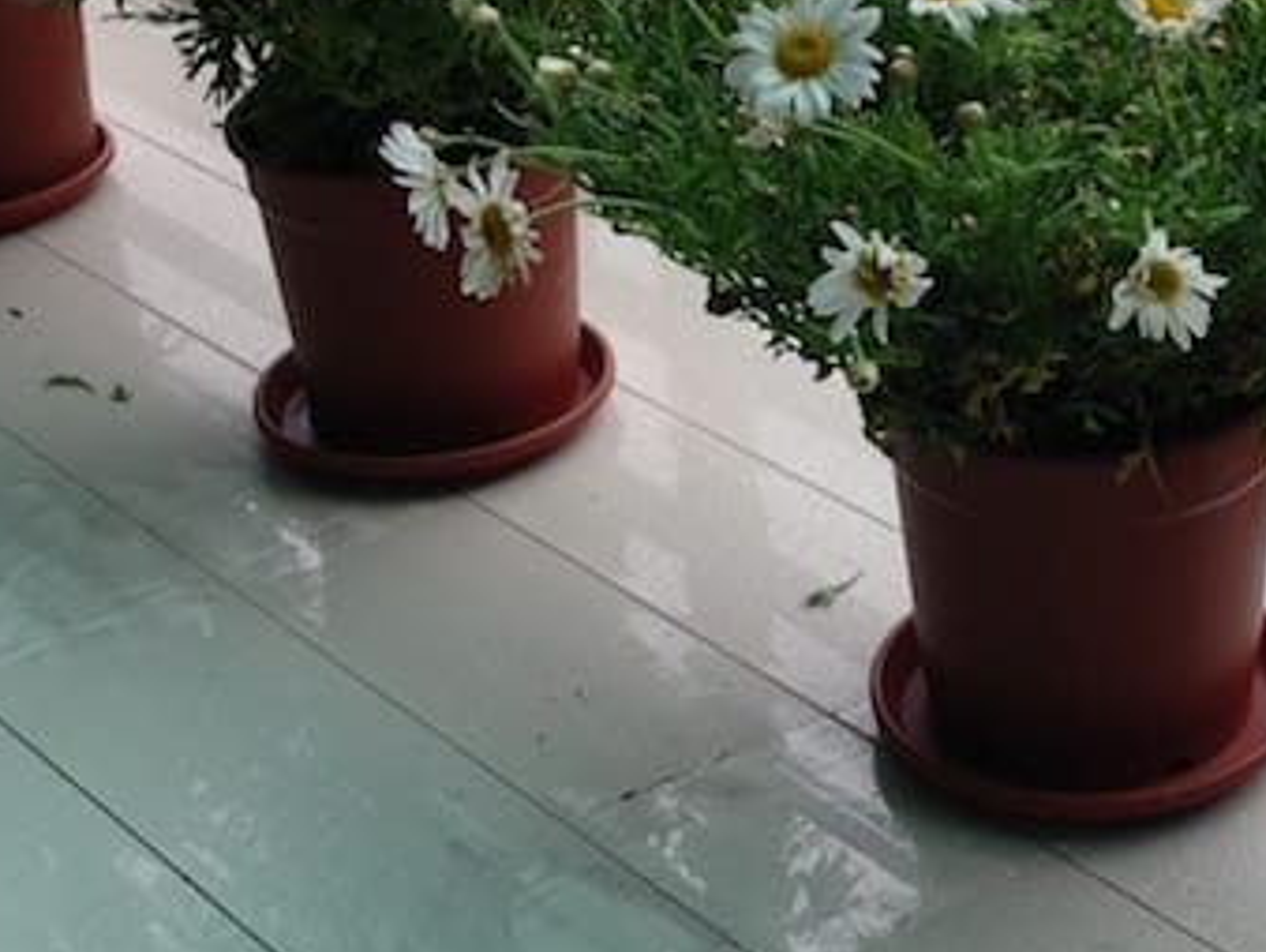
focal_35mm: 78
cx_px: 978
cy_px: 352
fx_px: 2855
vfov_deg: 18.9
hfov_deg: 24.7
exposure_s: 1/208
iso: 50
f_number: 2.4
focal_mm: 4.12
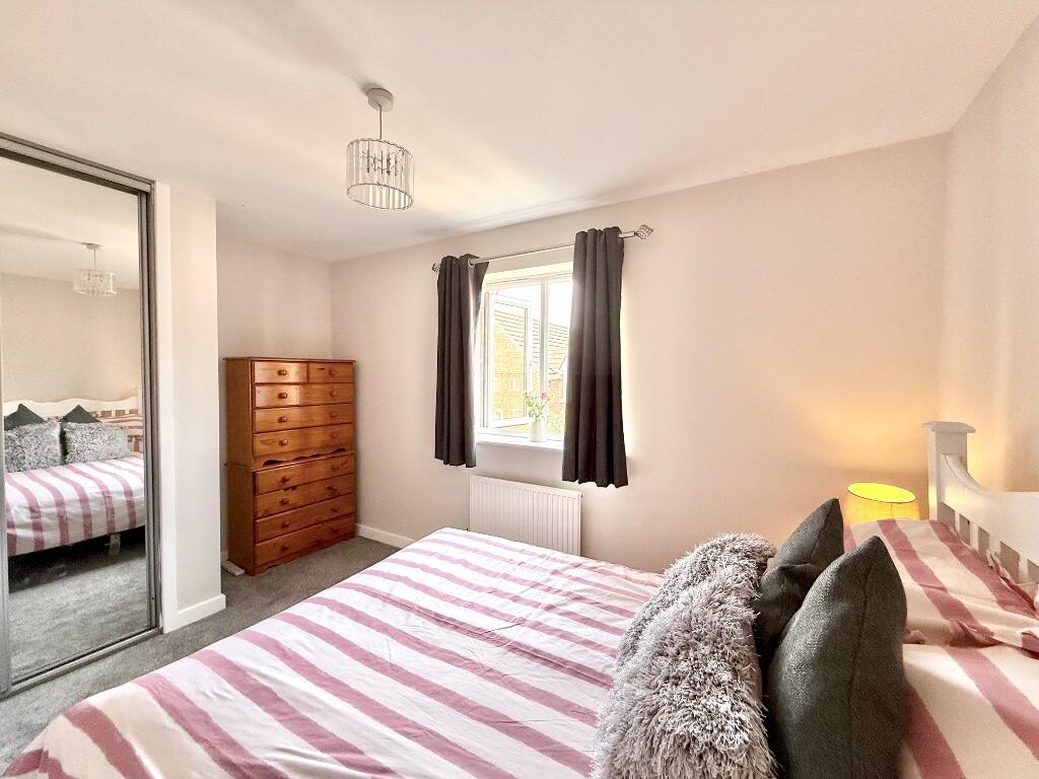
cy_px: 390
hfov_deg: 102.1
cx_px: 520
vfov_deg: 85.7
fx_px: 420
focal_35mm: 14
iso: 125
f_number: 2.2
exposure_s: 1/99
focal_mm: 2.22
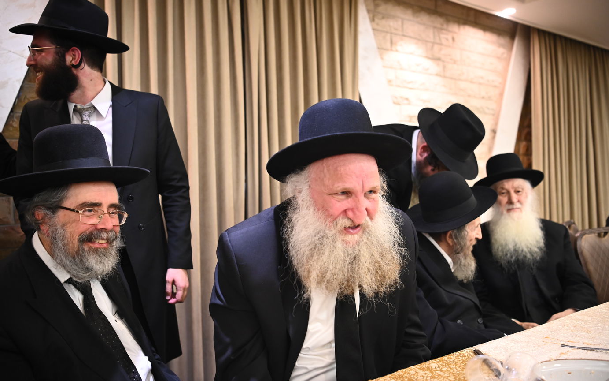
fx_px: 548
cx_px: 302
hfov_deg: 58.1
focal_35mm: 33
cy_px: 190
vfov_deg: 38.3
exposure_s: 1/160
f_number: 2.8
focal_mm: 32
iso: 2000
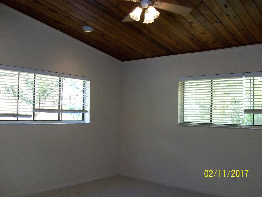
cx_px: 131
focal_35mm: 34
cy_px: 98
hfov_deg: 54.0
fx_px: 257
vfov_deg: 41.8
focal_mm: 5.7
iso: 160
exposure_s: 1/109
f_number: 2.8
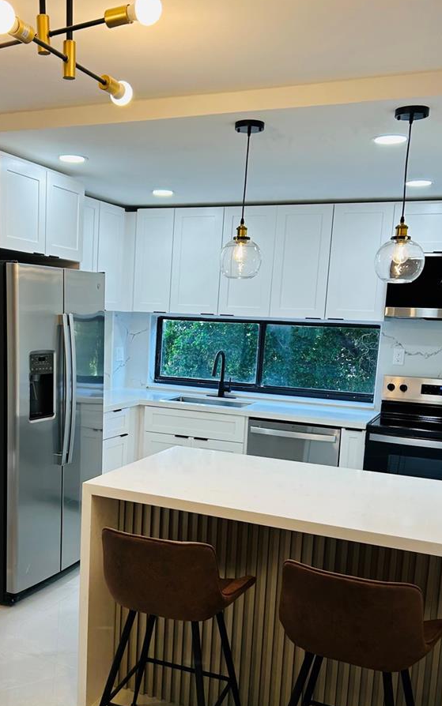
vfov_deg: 52.5
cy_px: 405
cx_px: 135
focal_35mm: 37
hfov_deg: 34.0
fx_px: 713
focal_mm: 5.7
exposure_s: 1/120
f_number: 1.5
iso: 64
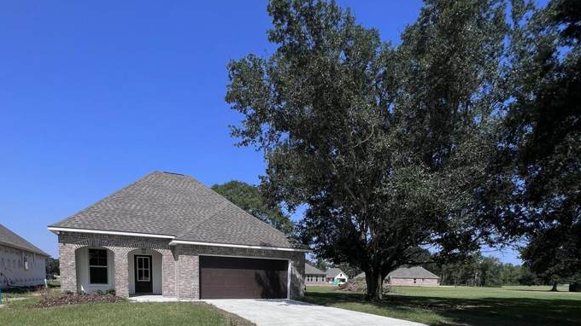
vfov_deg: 47.5
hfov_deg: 86.6
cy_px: 317
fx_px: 308
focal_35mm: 20
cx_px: 279
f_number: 1.8
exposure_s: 1/3774
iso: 32
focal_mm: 1.57
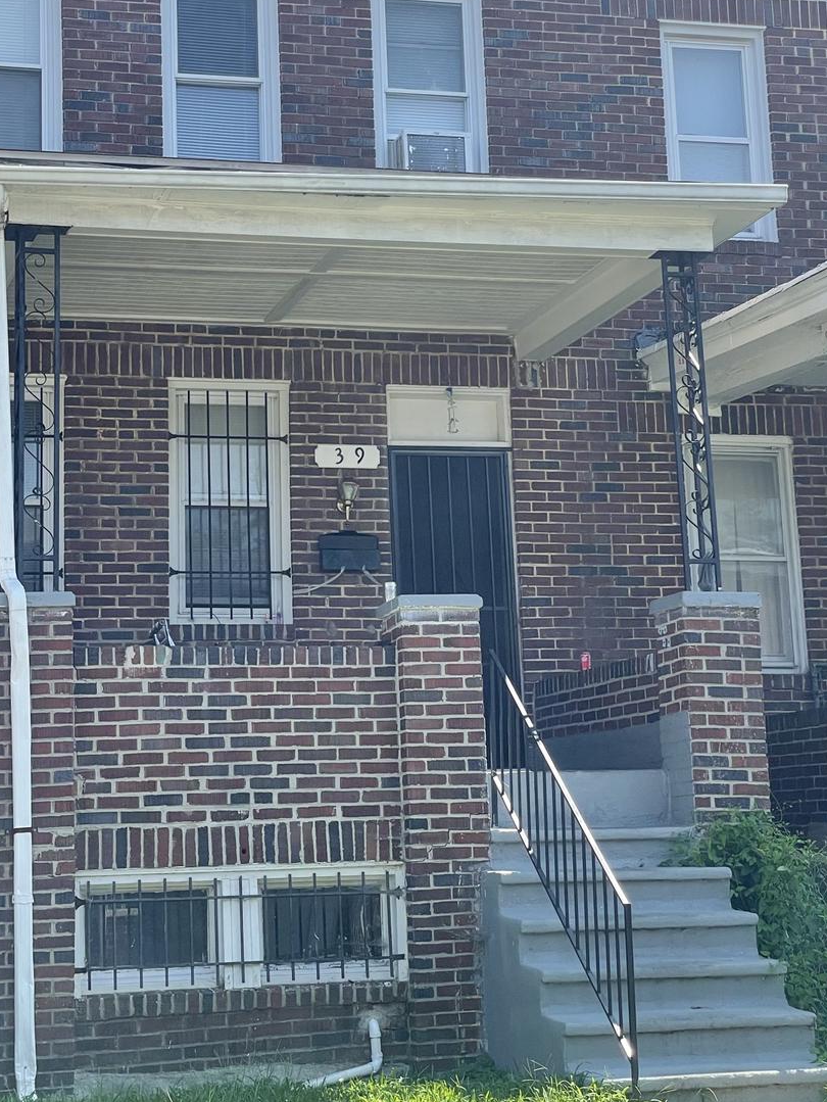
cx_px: 317
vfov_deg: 26.2
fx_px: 2356
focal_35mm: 74
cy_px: 369
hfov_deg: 19.9
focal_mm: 6
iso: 25
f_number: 2
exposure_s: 1/500
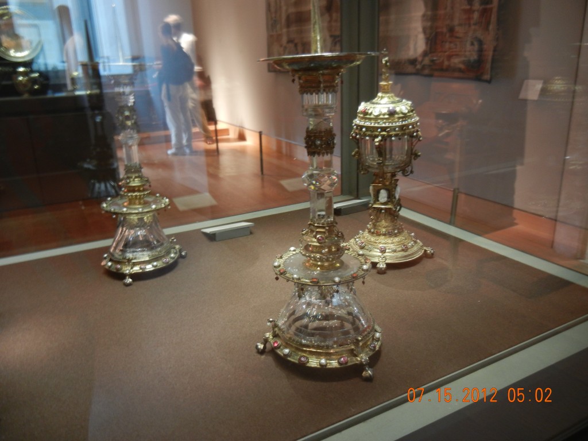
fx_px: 510
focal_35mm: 30
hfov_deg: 60.0
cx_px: 294
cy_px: 220
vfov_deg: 46.8
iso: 200
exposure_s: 1/2.6
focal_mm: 5.4
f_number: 3.5
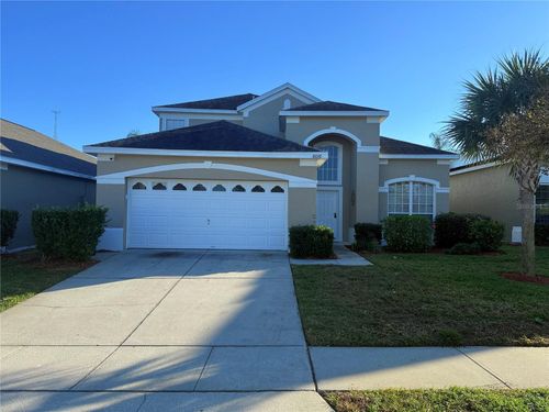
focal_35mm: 24
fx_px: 381
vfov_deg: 56.8
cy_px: 206
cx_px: 274
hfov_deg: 71.6
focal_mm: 6.76
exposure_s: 1/2801
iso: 80
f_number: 1.78
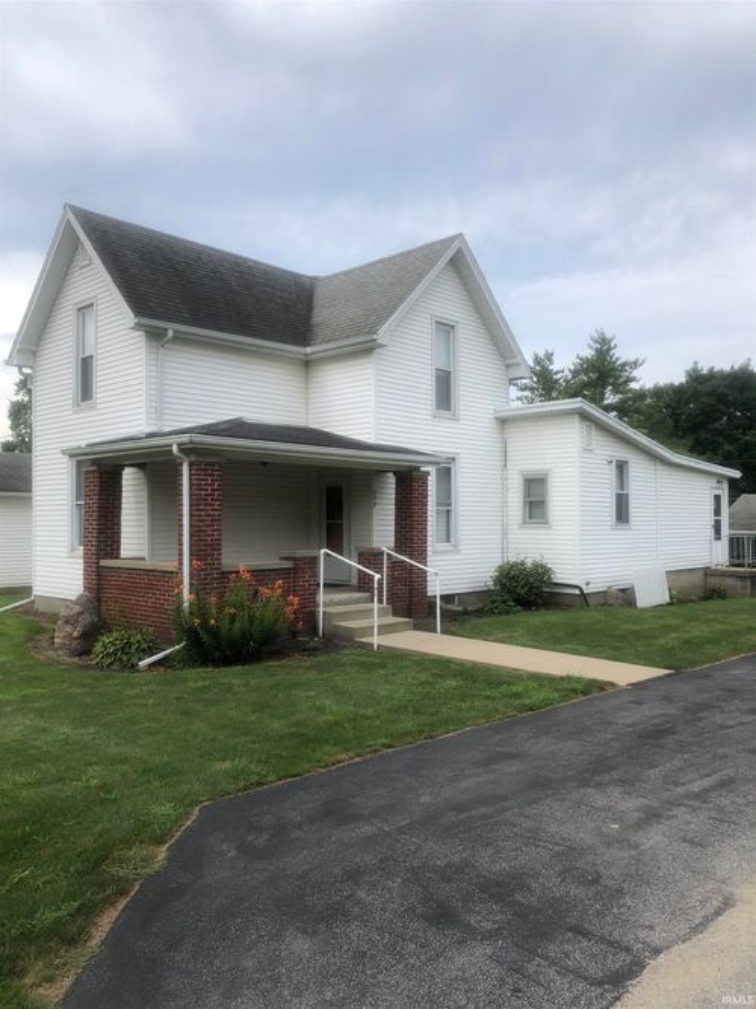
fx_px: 816
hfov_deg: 49.7
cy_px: 504
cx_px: 378
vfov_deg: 63.5
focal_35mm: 28
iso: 20
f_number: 1.8
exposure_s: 1/1080
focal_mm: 4
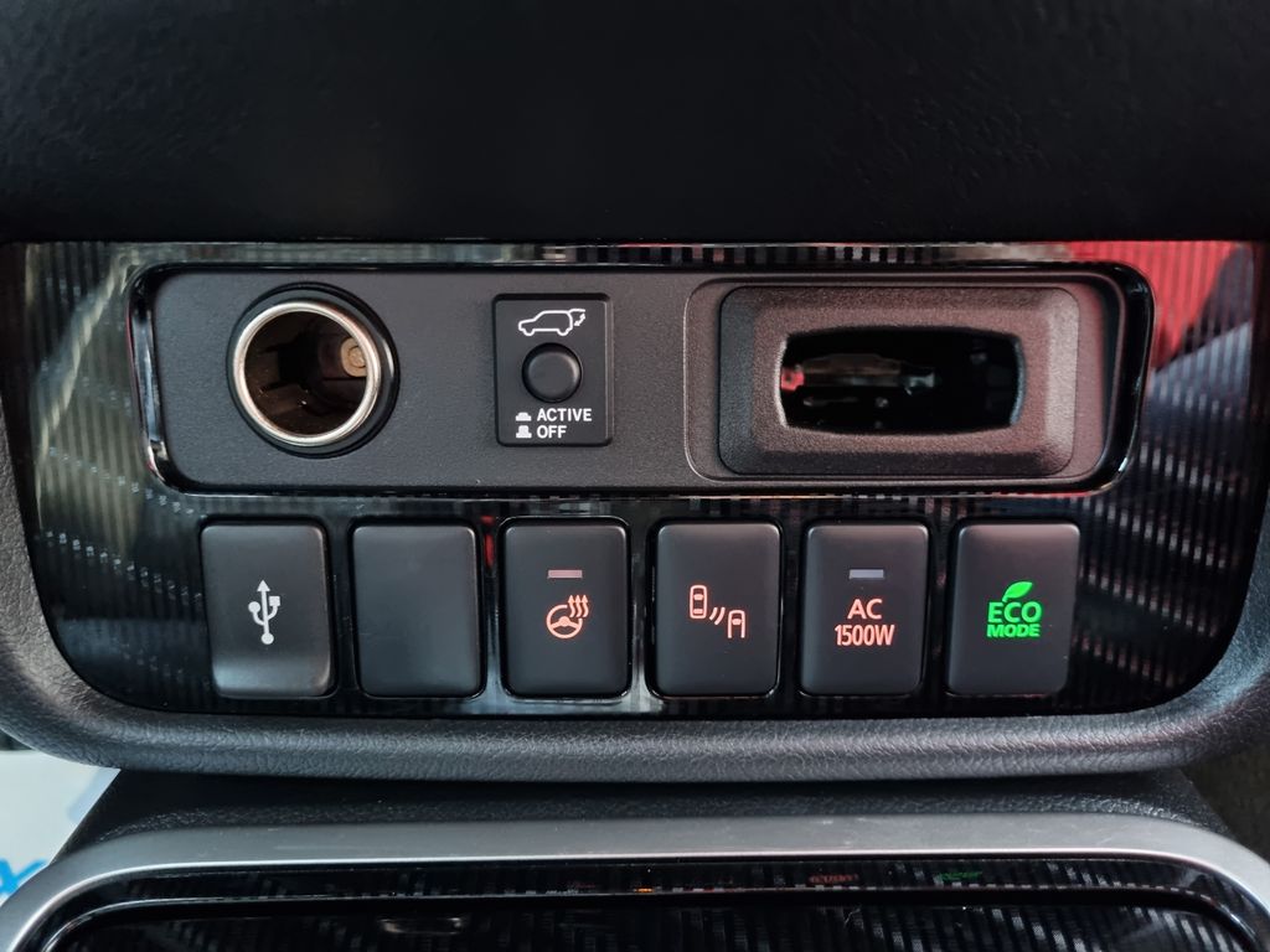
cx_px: 635
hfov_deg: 67.3
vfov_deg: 53.1
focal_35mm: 26
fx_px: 954
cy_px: 476
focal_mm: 5.4
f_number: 1.8
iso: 1250
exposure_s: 1/10
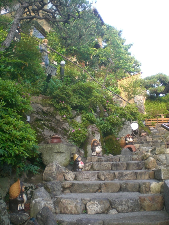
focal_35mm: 38
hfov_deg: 37.7
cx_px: 84
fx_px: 247
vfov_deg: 49.0
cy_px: 112
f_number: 3.1
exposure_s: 1/100
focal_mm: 6.3
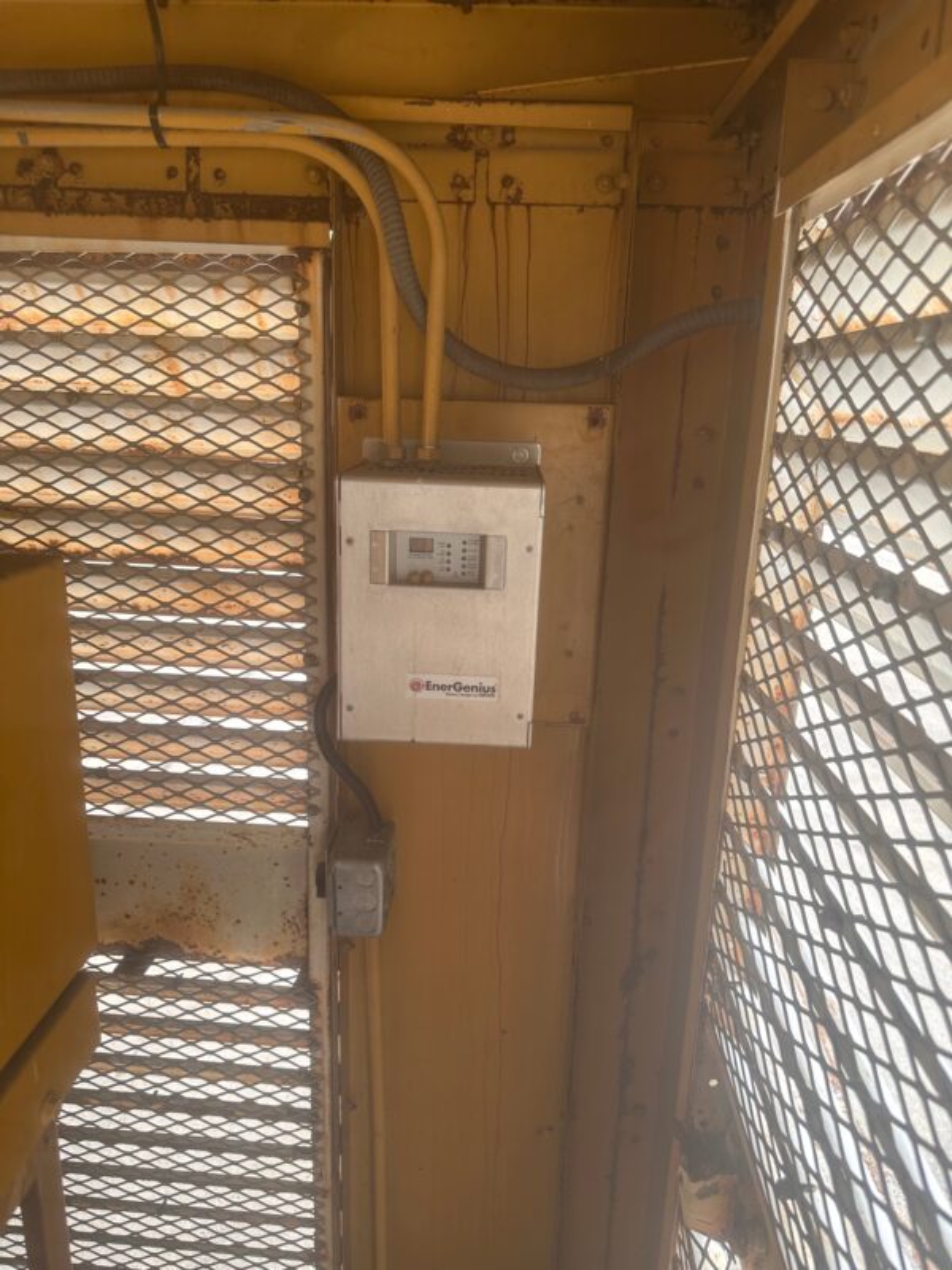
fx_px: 880
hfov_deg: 56.8
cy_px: 635
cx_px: 476
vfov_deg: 71.6
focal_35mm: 24
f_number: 1.78
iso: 80
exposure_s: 1/202
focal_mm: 6.86
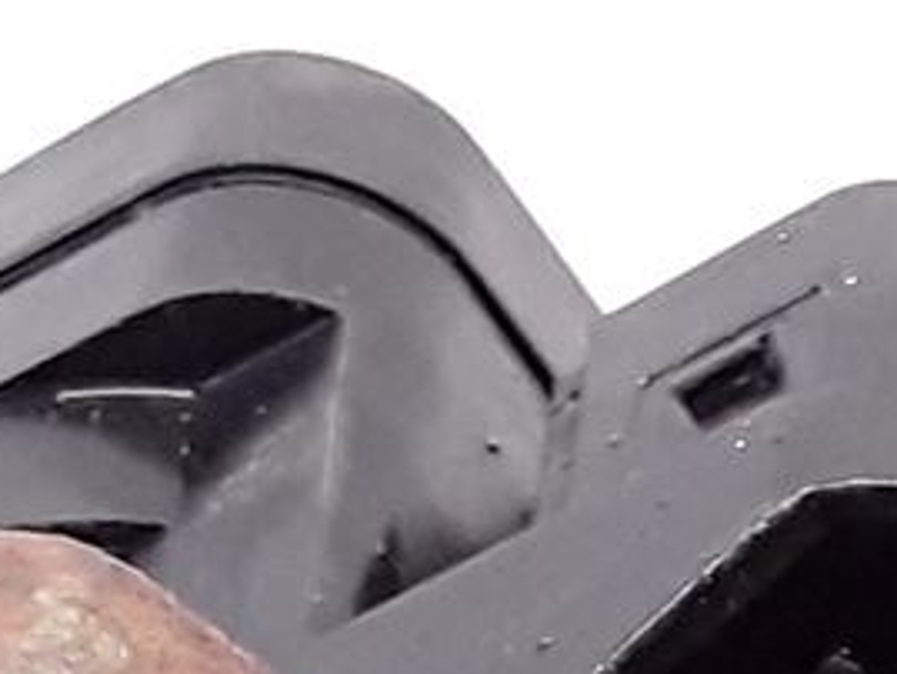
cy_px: 1992
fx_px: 5522
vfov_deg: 6.4
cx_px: 1284
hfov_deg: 9.1
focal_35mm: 213
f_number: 1.9
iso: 100
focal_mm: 2.91
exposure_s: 1/50
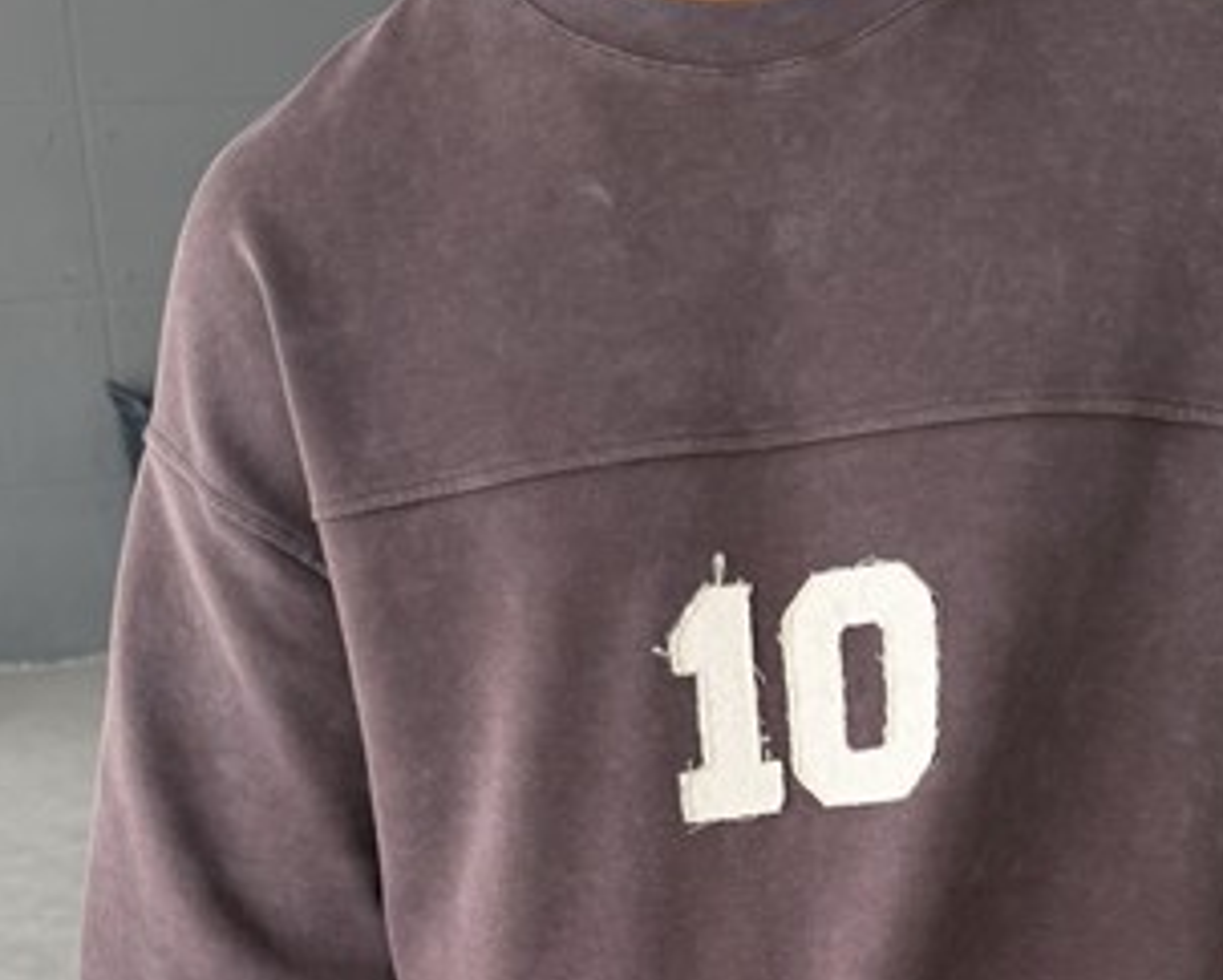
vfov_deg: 21.7
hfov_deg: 30.4
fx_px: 2246
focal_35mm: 62
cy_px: 1336
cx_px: 713
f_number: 1.78
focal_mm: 6.76
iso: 100
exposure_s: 1/314
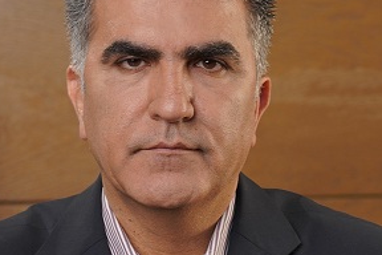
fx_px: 4796
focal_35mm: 452
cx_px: 213
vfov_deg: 3.0
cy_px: 271
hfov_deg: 4.6
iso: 400
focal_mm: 137
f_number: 5.6
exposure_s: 1/80
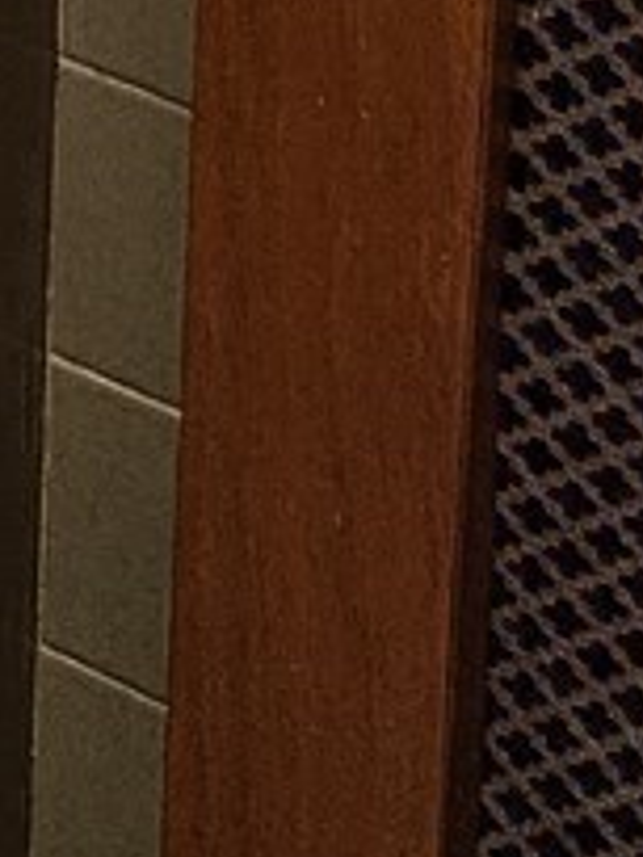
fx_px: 4285
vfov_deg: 9.0
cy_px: -1832
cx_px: -1189
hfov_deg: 7.6
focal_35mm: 173
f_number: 1.7
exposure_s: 1/120
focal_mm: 6.3
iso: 320
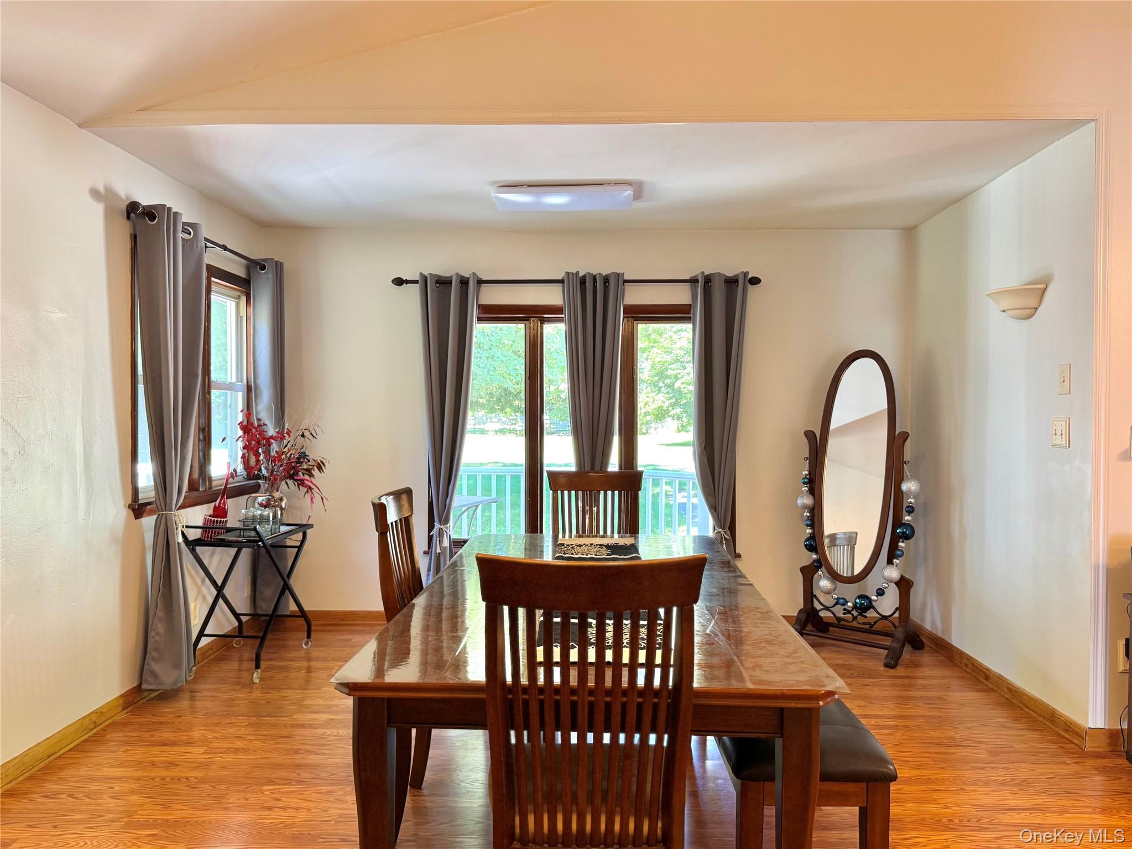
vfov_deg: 56.8
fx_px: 785
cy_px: 424
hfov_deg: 71.6
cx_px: 566
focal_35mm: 24
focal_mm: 6.76
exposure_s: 1/60
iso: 160
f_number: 1.78
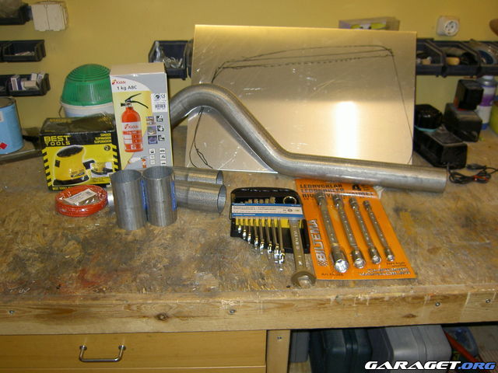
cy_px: 186
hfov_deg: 54.0
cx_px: 249
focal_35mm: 34
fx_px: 489
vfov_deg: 41.8
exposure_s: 1/60
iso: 100
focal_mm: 5.6
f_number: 2.8
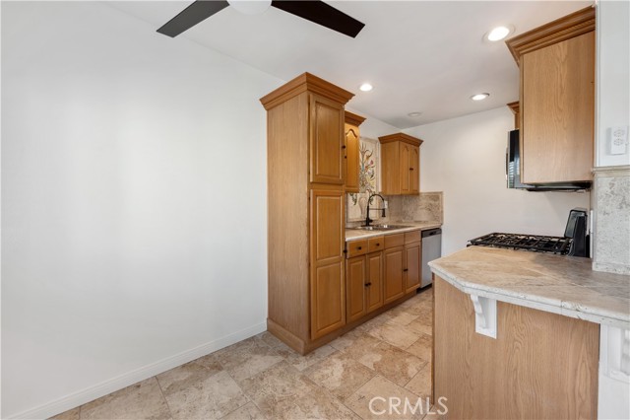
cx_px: 315
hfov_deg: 104.3
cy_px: 210
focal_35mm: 14
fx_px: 245
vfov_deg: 81.1
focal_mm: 14
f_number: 10
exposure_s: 1/15
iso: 100
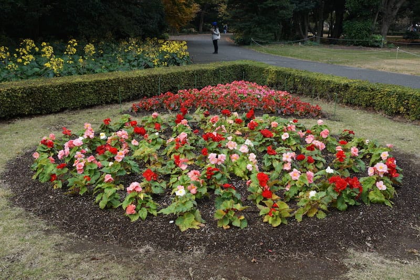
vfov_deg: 33.0
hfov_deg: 48.0
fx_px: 472
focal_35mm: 40
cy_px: 140
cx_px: 210
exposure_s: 1/80
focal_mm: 27
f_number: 6.3
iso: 100
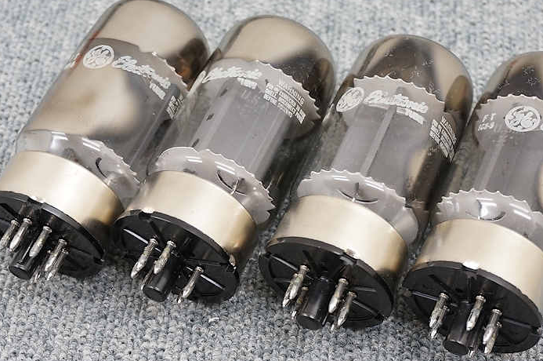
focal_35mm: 74
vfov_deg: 18.4
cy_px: 167
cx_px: 291
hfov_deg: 27.4
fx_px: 1115
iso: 400
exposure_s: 1/20
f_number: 6.3
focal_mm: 38
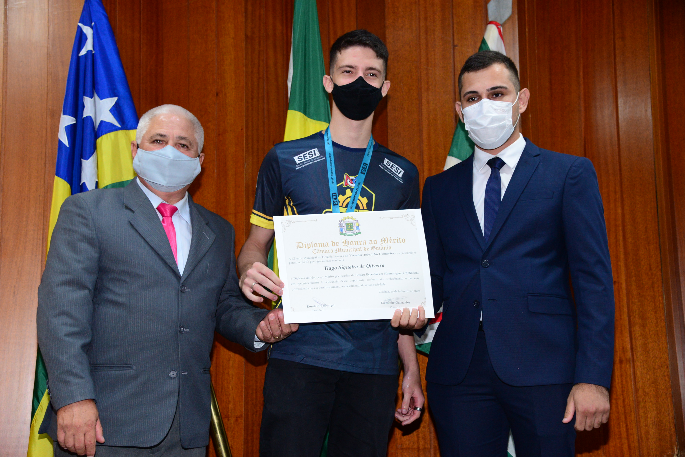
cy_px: 228
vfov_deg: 27.0
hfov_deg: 39.6
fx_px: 952
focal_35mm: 50
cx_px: 342
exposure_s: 1/125
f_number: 4
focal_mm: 50
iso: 2500
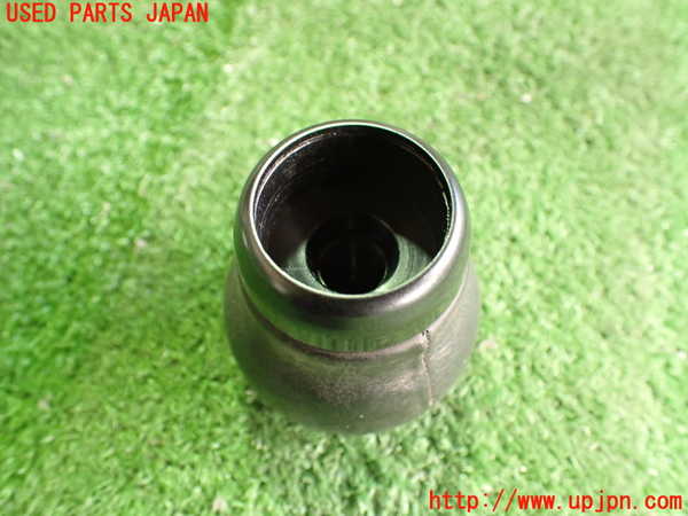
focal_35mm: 30
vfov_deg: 46.8
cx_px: 344
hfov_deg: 60.0
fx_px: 596
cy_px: 258
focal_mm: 5.4
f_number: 2.3
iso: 1000
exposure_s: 1/30
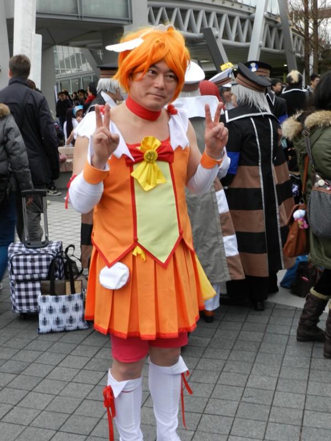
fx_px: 586
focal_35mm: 46
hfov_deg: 31.5
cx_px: 166
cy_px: 220
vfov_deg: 41.2
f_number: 4.2
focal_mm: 8.1
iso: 200
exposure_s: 1/30
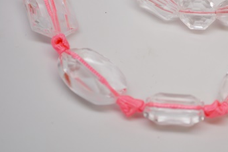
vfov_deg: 9.5
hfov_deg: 14.2
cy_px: 21
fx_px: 911
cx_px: 192
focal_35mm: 144
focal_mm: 55
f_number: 5.6
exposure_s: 1/125
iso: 360
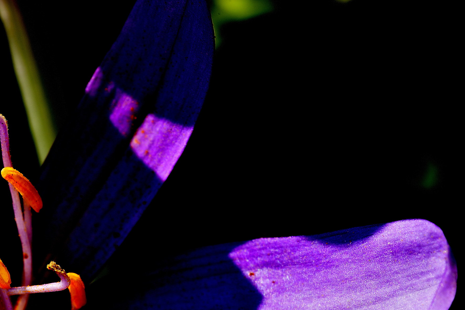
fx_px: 5283
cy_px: 147
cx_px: 172
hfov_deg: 5.0
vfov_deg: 3.4
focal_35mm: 409
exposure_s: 1/20
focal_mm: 200
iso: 125
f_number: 25
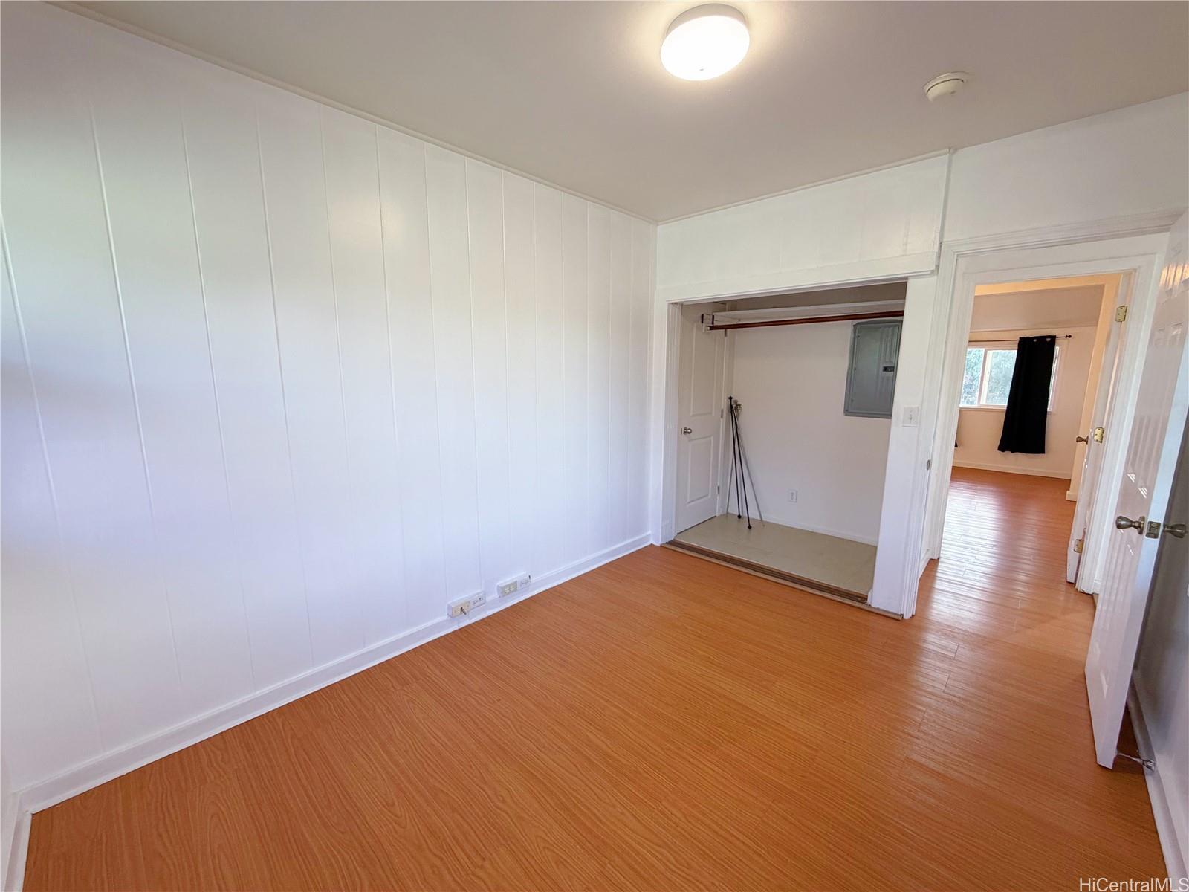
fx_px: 481
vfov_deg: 85.7
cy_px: 446
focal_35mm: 14
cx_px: 594
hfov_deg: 102.1
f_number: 2.2
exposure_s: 1/120
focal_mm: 2.22
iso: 160
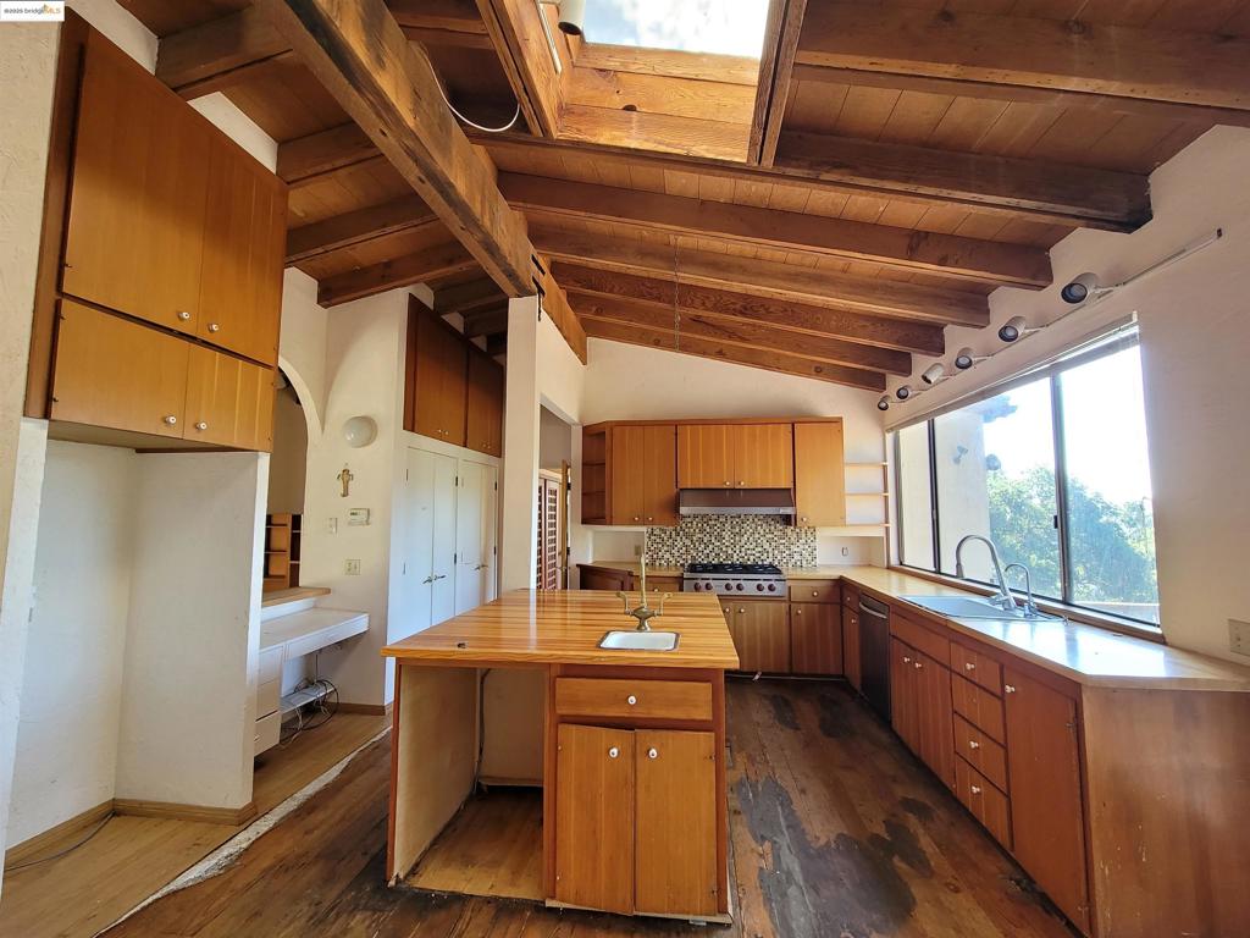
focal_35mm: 13
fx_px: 469
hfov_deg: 106.2
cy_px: 469
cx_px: 625
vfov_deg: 89.9
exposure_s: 1/60
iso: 160
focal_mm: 2.2
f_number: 2.2
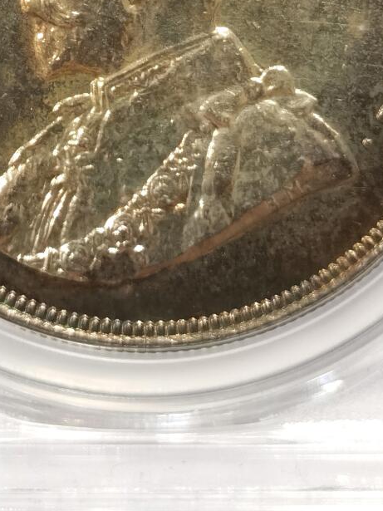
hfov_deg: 9.4
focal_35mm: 158
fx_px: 2332
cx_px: 144
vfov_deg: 12.0
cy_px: -203
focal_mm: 5.56
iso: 200
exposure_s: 1/100
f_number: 16
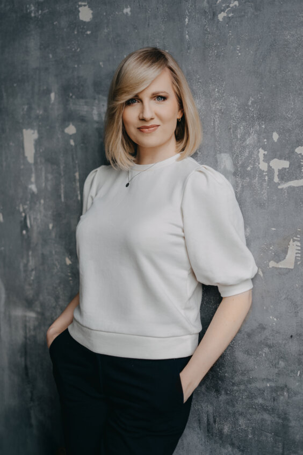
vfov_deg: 39.6
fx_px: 631
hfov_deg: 27.0
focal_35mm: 50
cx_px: 152
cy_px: 228
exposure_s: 1/125
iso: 100
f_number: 2.2
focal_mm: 50
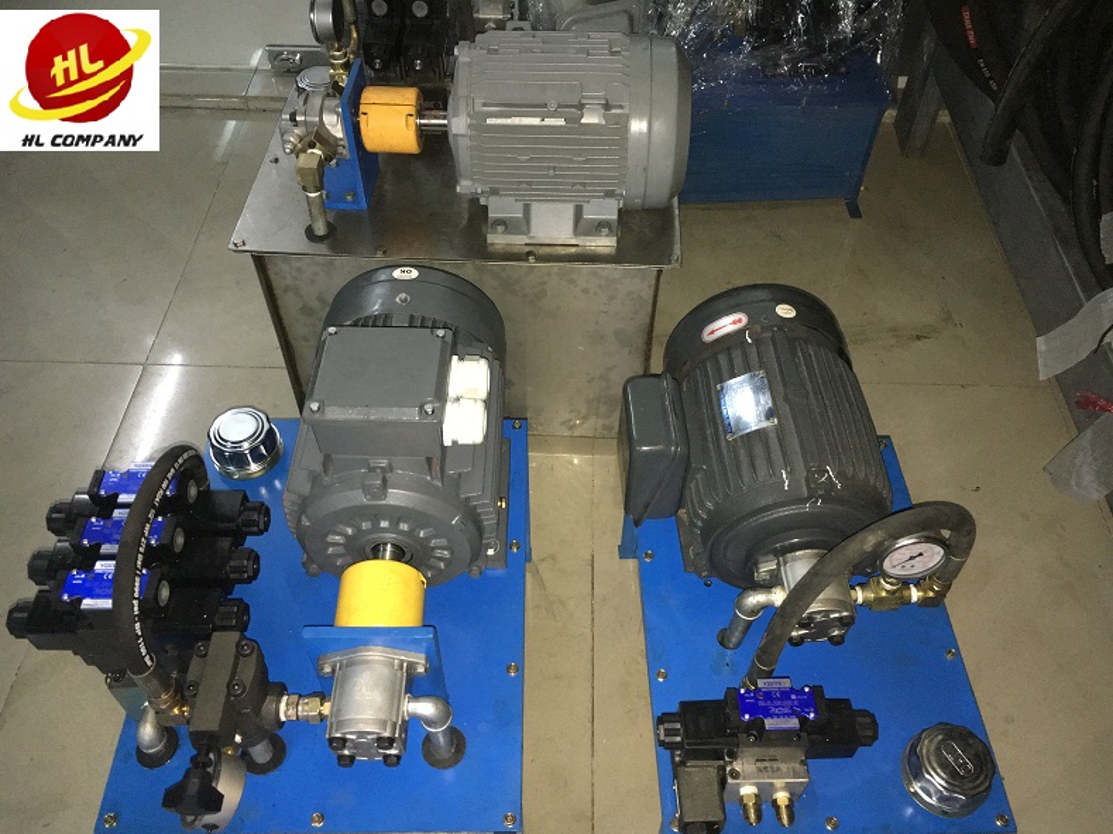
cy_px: 417
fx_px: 932
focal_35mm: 29
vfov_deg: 48.2
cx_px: 556
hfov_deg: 61.7
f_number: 2.2
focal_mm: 4.15
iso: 250
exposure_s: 1/17
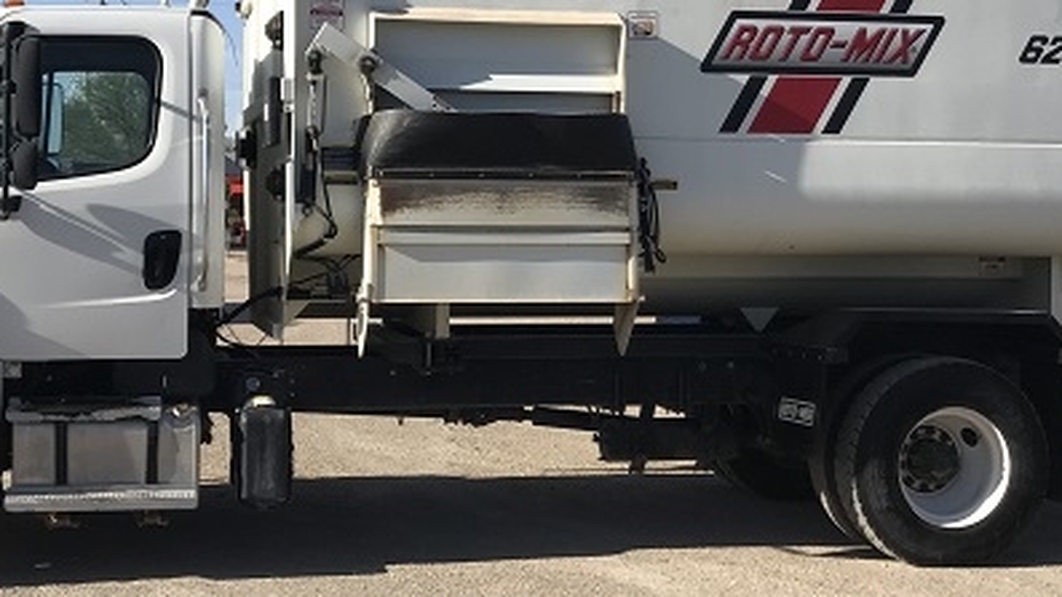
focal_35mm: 58
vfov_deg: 20.7
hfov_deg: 35.9
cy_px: 241
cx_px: 437
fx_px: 1633
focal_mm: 3.99
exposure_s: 1/2336
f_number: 1.8
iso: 20
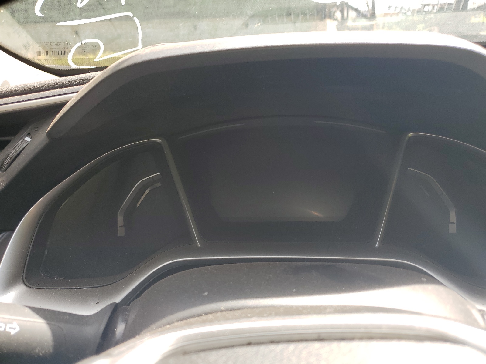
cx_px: 243
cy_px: 182
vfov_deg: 53.1
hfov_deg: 67.3
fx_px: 365
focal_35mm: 26
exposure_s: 1/357
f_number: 1.5
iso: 50
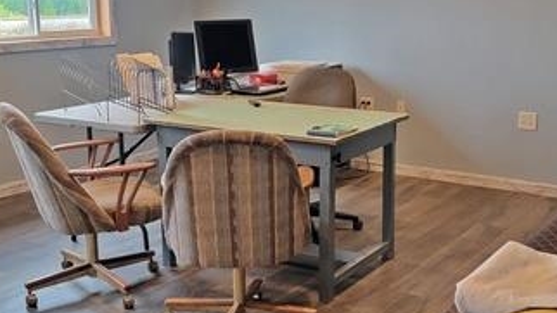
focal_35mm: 52
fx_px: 768
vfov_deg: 23.0
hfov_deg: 39.9
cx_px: 289
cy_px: 159
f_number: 1.8
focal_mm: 6.7
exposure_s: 1/120
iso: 320
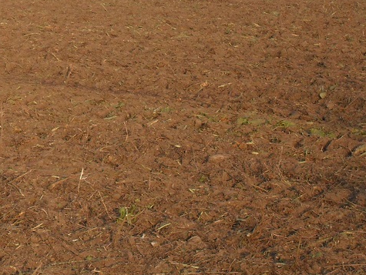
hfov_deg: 7.4
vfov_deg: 5.6
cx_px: -50
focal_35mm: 265
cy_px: 3
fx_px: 2804
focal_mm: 18.6
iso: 100
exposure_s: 1/125
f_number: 5.2
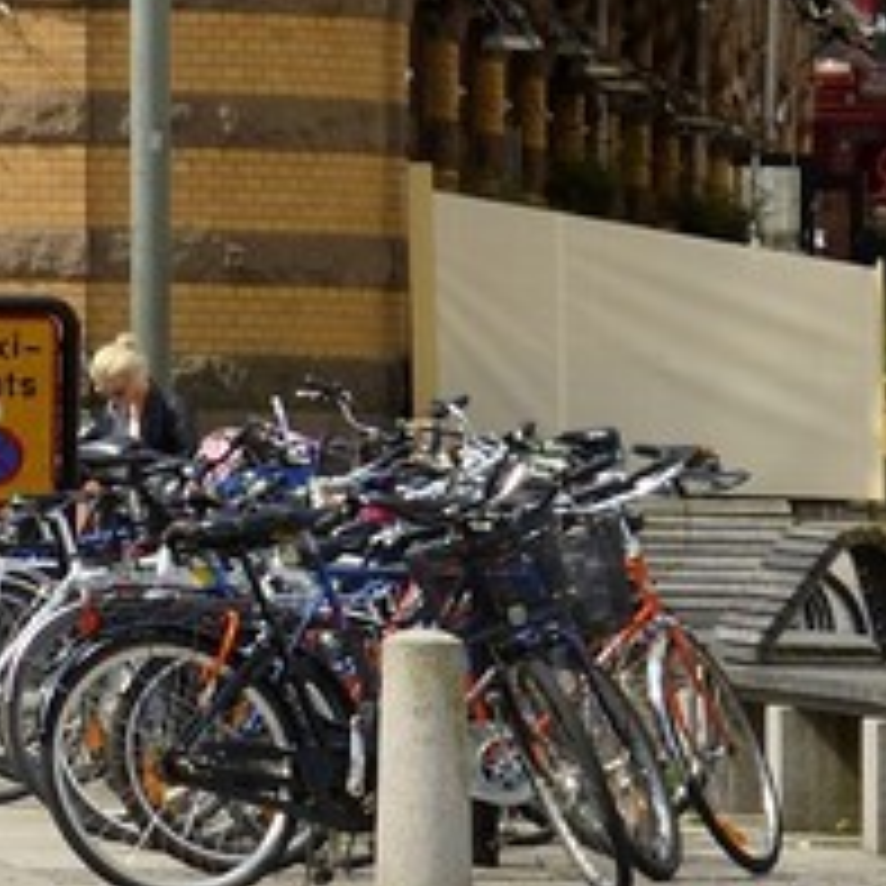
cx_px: -2546
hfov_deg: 3.5
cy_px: -603
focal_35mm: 484
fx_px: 14015
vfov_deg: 3.6
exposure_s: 1/250
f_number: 16
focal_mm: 70
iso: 200
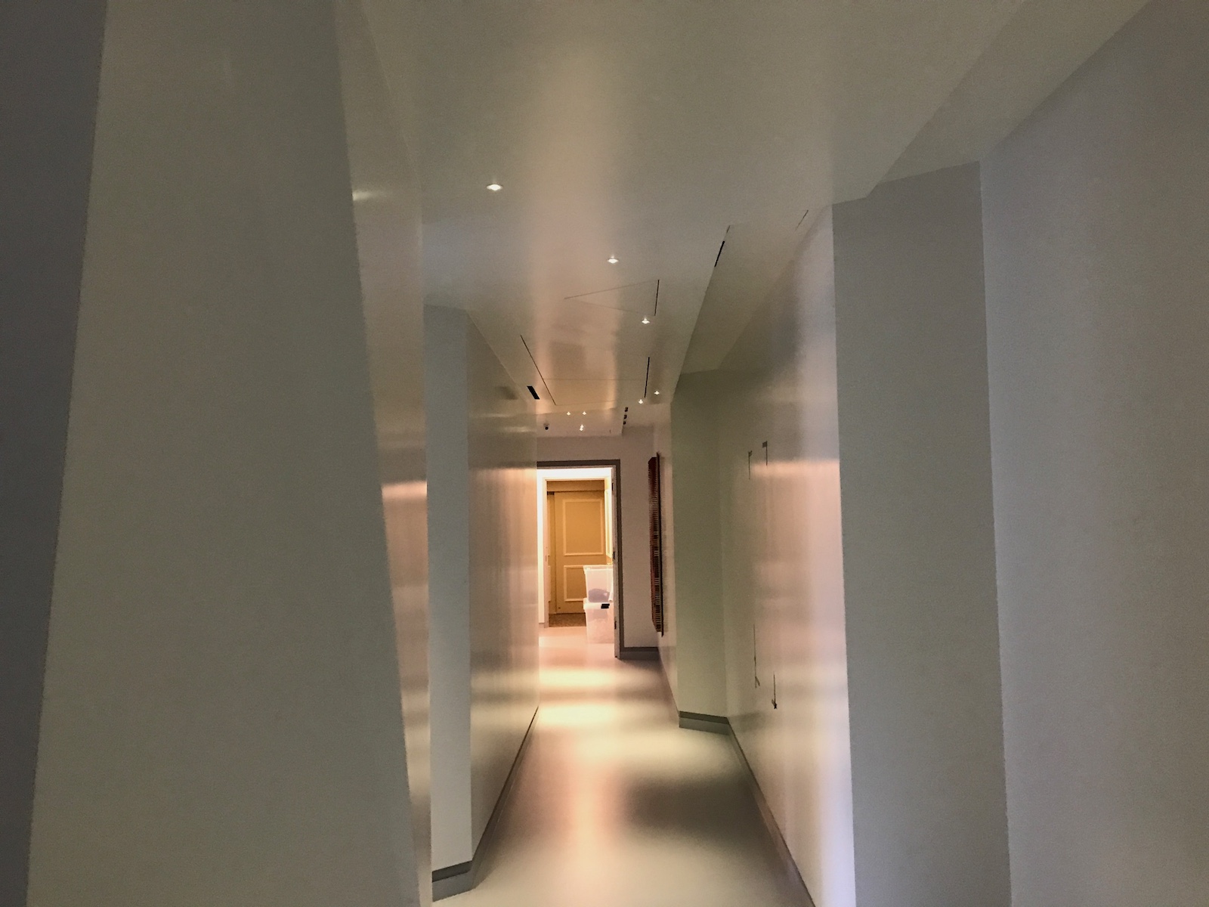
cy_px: 454
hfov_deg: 63.4
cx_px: 604
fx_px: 978
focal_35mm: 28
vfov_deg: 49.7
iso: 80
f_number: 1.8
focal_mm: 3.99
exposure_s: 1/15
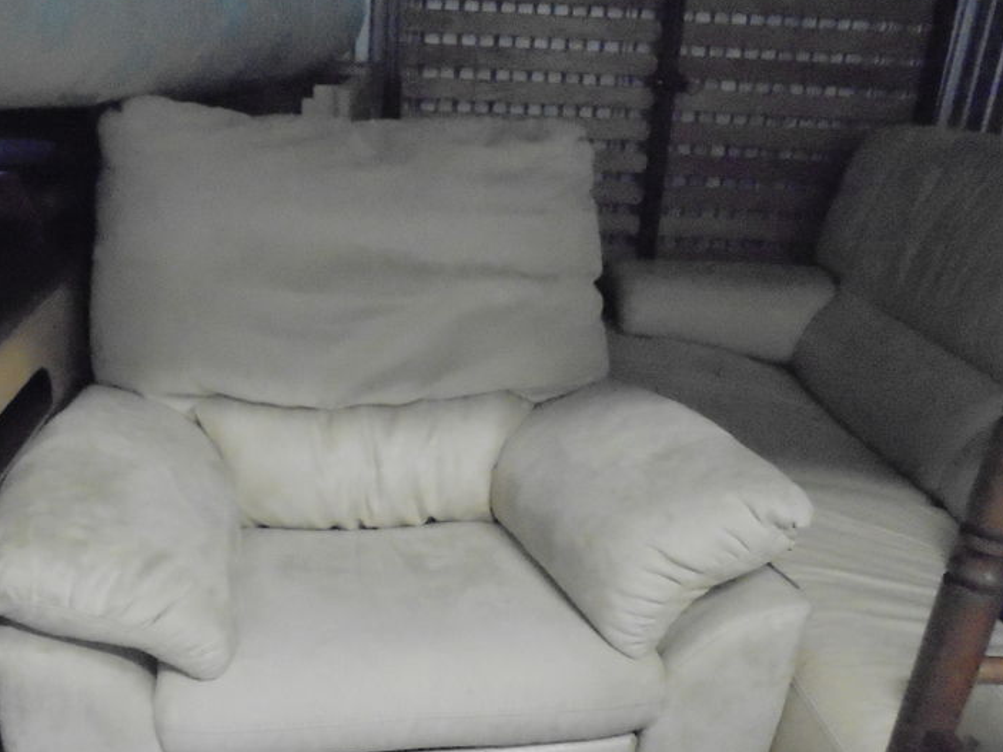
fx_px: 1072
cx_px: 344
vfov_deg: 38.4
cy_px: 469
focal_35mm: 37
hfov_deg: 49.4
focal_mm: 4.6
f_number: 3.5
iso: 1600
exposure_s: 1/40
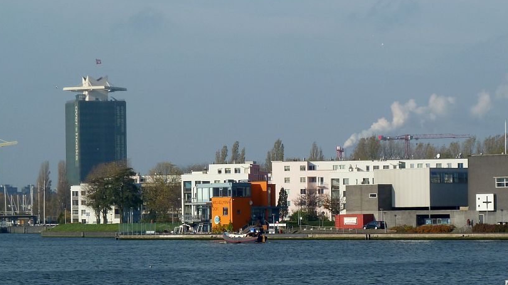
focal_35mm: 164
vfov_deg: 7.4
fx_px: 2208
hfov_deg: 13.1
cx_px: 264
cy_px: 174
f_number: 4.4
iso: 80
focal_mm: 19.5
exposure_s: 1/500
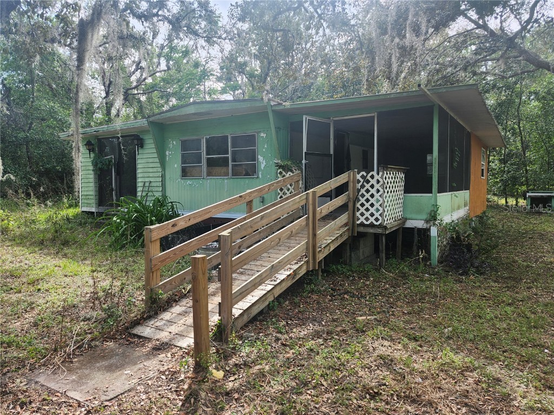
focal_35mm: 23
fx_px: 368
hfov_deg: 73.9
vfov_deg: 58.9
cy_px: 208
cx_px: 277
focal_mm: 5.54
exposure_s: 1/270
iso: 25
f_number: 1.8
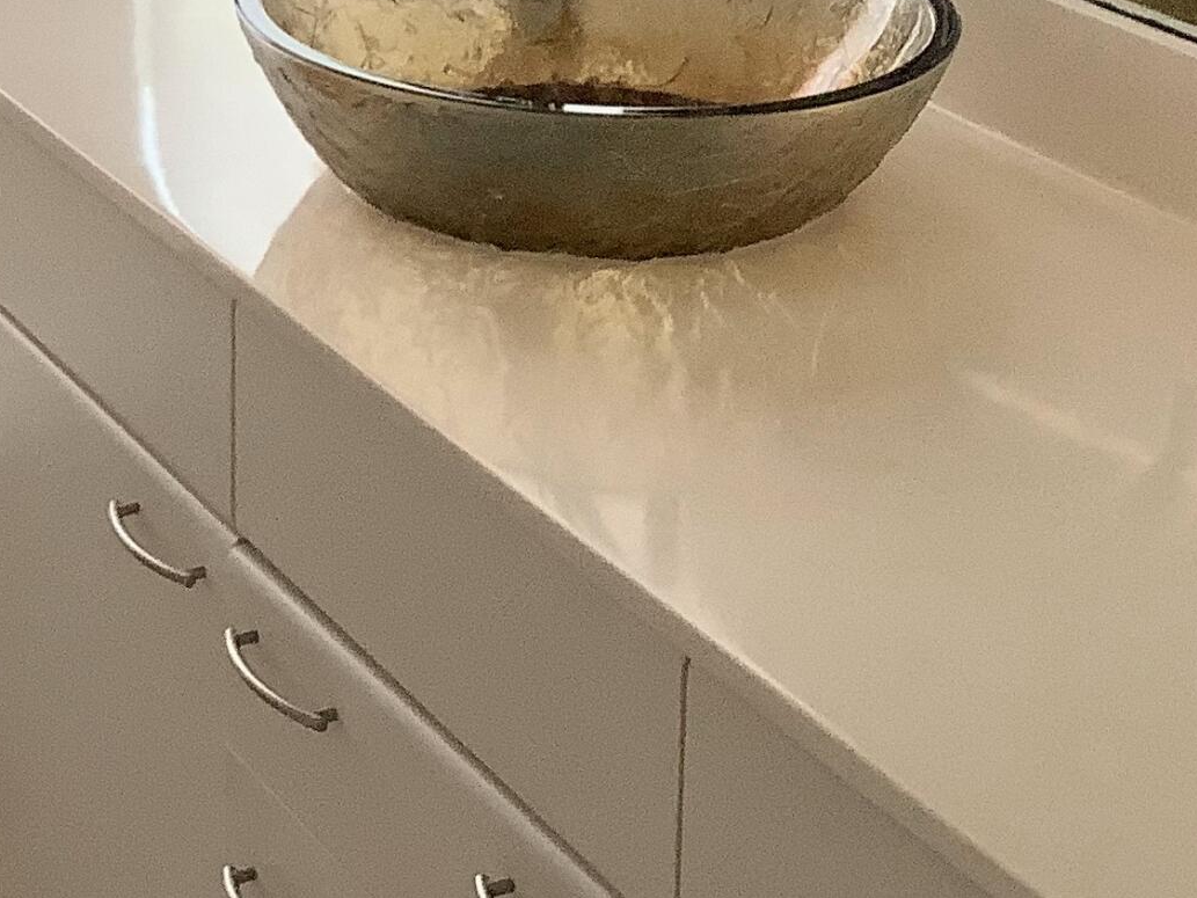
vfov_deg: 15.8
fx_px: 3113
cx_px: 93
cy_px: -151
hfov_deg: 21.2
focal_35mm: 90
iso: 64
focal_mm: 3.3
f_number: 2.4
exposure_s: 1/60
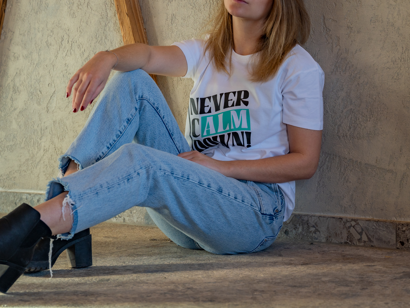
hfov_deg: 17.2
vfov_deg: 13.0
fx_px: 1350
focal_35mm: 114
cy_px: 121
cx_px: 159
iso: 320
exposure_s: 1/100
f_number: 5.6
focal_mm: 77
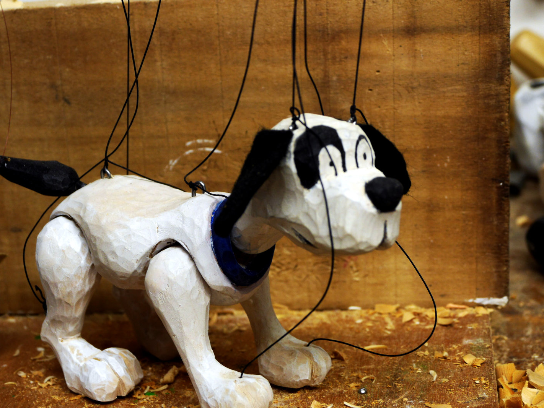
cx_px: 211
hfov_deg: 24.1
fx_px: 1273
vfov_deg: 18.2
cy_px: 247
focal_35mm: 81
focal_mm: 32
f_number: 5
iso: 400
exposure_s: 1/60
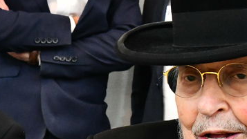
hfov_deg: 18.5
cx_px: 66
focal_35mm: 115
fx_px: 753
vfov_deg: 10.5
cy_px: 83
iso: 4000
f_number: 5.6
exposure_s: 1/100
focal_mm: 28
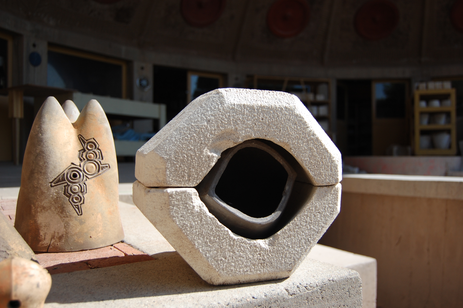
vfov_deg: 39.9
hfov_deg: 57.3
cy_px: 154
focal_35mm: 33
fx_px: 424
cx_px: 232
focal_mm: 22
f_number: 3.8
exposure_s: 1/1250
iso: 200
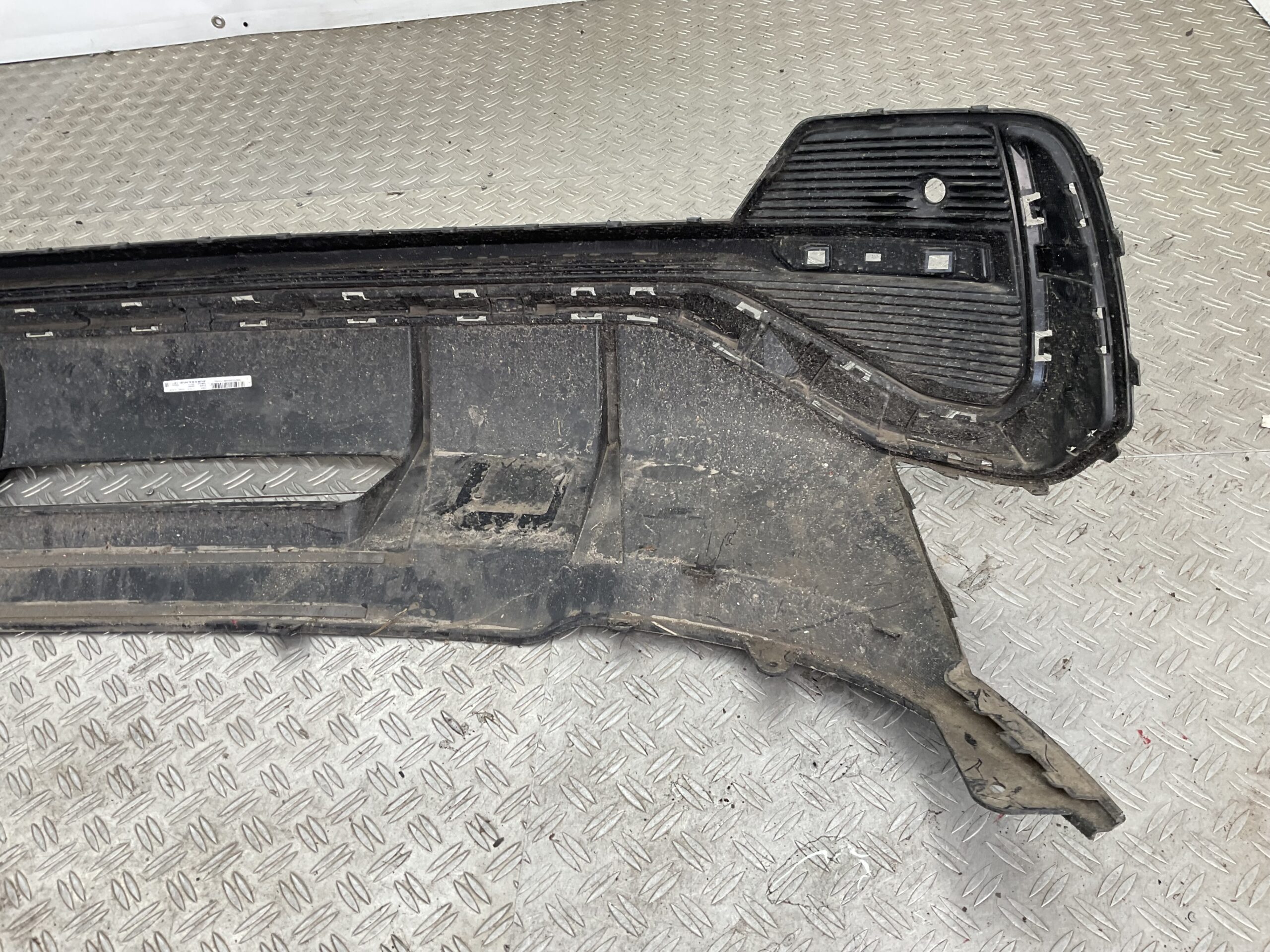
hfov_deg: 61.7
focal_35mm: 29
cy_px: 476
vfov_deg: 48.2
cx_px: 635
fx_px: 1064
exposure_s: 1/120
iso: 32
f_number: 1.8
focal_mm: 3
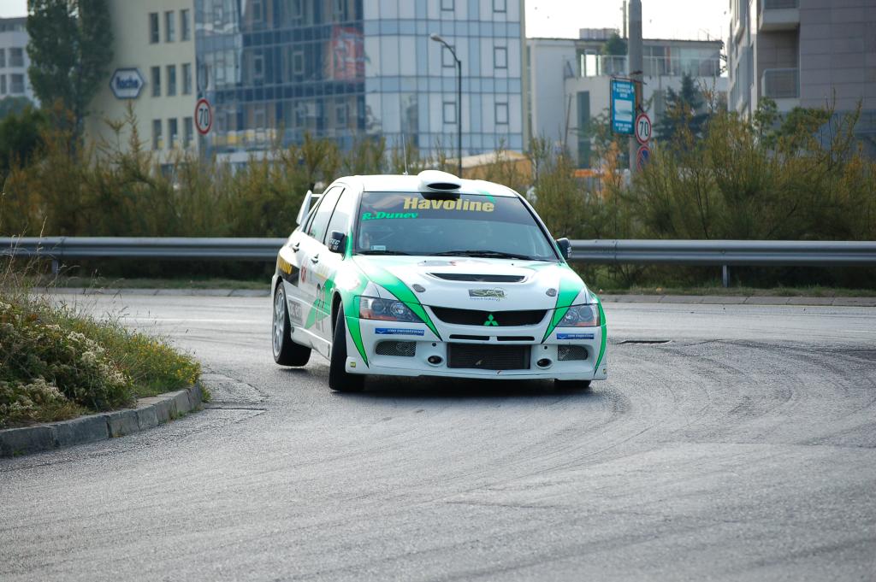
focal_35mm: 147
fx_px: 3574
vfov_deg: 9.3
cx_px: 438
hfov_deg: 14.0
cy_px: 291
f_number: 4.5
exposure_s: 1/1000
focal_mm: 98
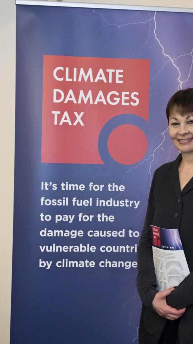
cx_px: 129
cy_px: 173
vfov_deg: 31.9
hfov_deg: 18.2
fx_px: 601
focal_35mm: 66
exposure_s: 1/50
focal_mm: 30
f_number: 4
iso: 1600
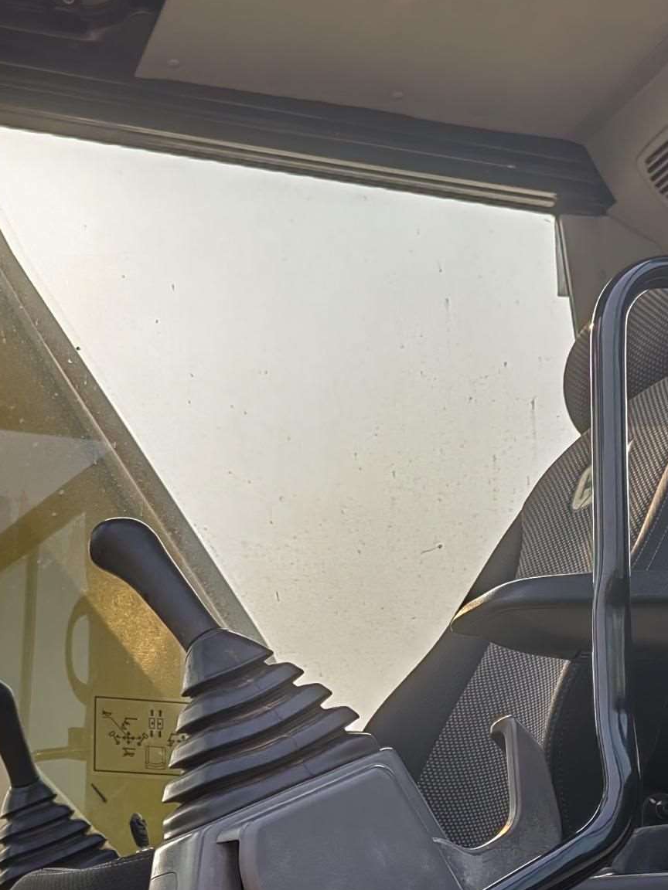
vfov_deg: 30.9
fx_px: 1544
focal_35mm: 60
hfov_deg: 24.1
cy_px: 776
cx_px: 142
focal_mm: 5.52
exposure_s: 1/1429
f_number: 1.9
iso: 50
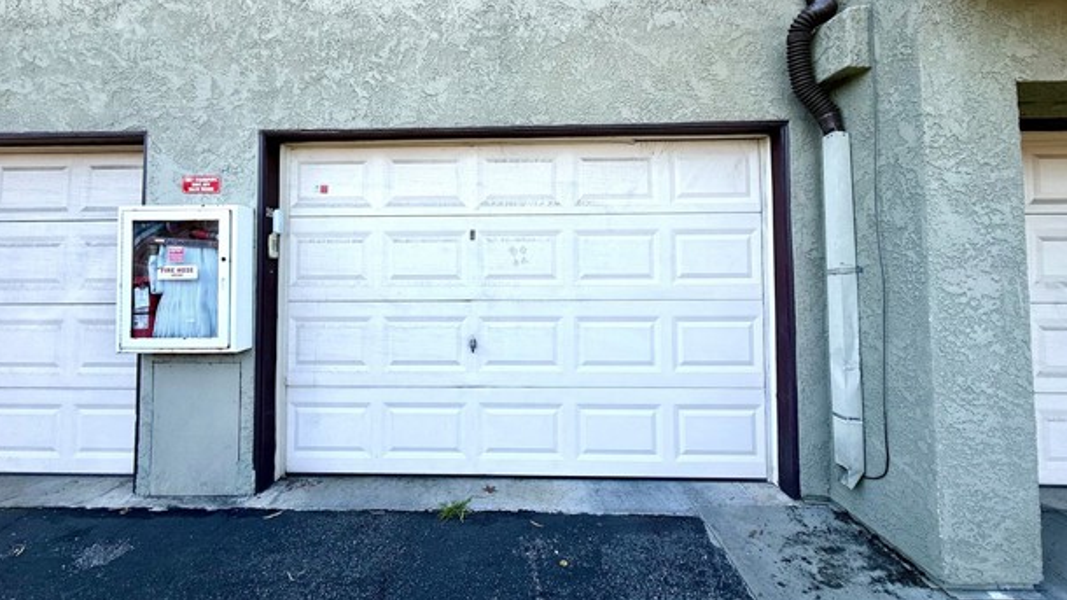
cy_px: 248
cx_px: 521
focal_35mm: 16
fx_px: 453
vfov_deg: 66.6
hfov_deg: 99.4
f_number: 2.2
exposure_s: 1/296
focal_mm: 2.22
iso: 50
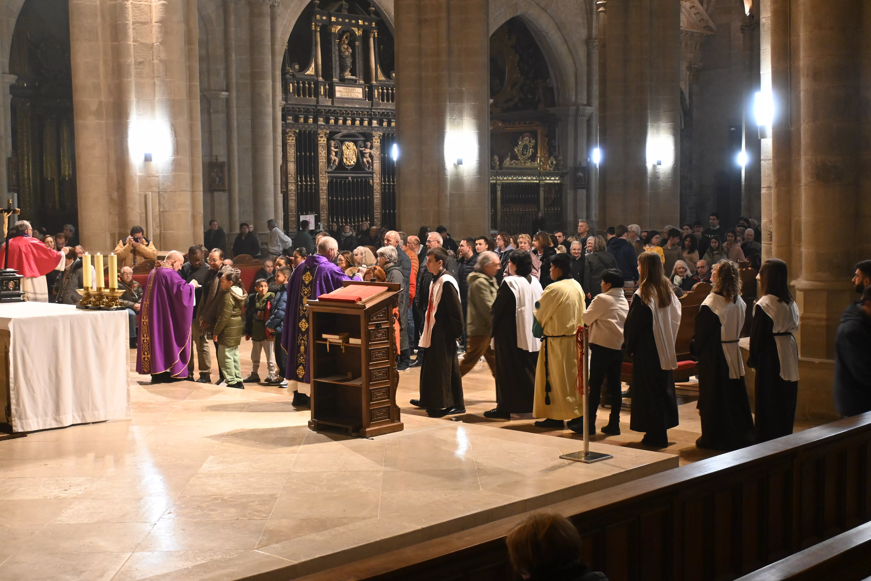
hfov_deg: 40.0
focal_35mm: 50
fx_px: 1198
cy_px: 290
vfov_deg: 27.3
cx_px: 436
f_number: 5
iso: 3200
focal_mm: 33
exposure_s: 1/40
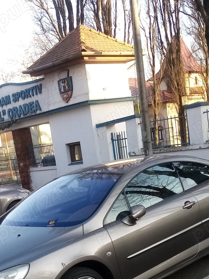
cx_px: 89
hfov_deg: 28.0
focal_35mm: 52
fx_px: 419
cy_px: 230
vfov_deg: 35.4
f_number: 1.8
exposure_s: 1/238
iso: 104
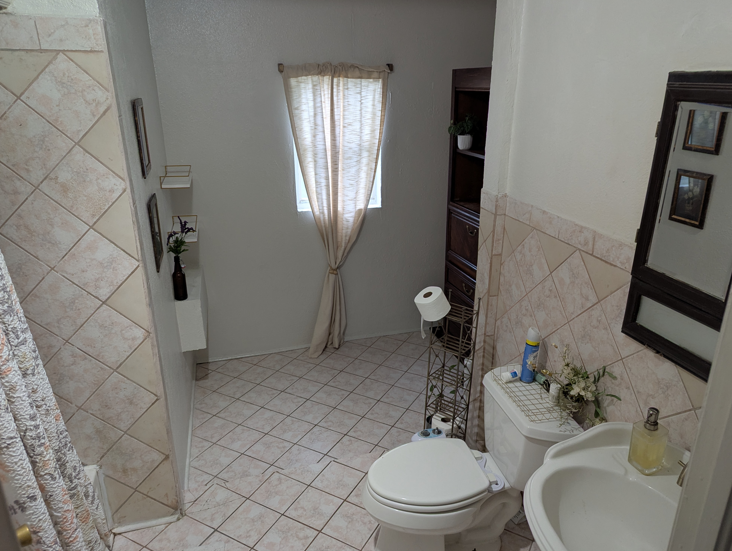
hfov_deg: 69.3
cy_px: 276
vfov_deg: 55.0
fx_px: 529
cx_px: 369
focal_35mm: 25
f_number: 1.85
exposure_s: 1/24
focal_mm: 6.81
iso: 164
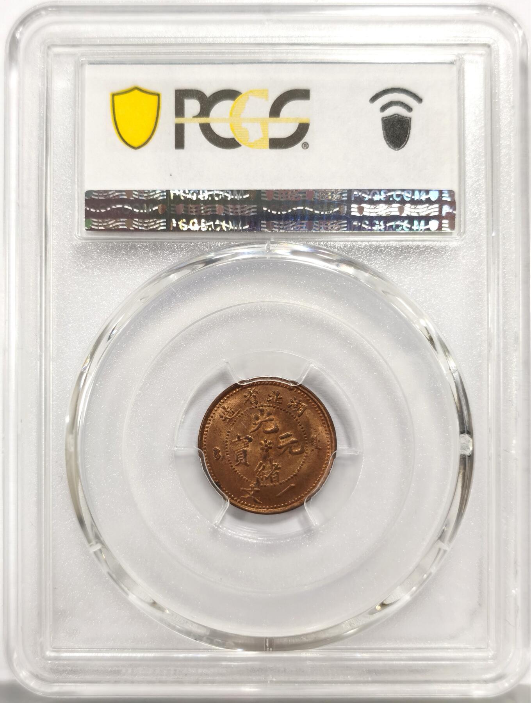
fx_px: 1099
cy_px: 352
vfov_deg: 35.5
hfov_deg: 27.2
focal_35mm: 54
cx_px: 266
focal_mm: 5.56
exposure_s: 1/100
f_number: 16
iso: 125
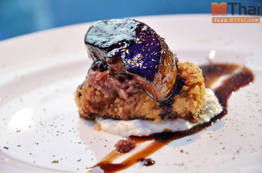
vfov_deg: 11.4
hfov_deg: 17.1
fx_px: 871
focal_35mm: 120
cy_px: 86
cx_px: 131
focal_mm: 80
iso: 800
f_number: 5.3
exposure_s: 1/30
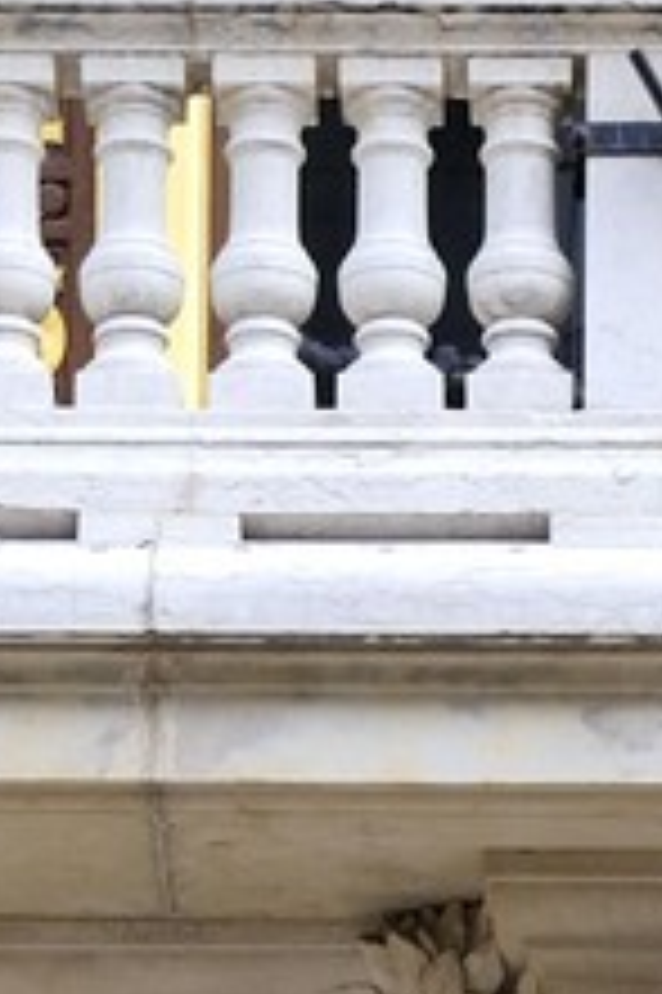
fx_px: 11575
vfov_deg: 4.7
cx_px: 707
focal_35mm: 419
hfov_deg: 3.3
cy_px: 2892
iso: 200
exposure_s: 1/160
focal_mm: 58
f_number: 5
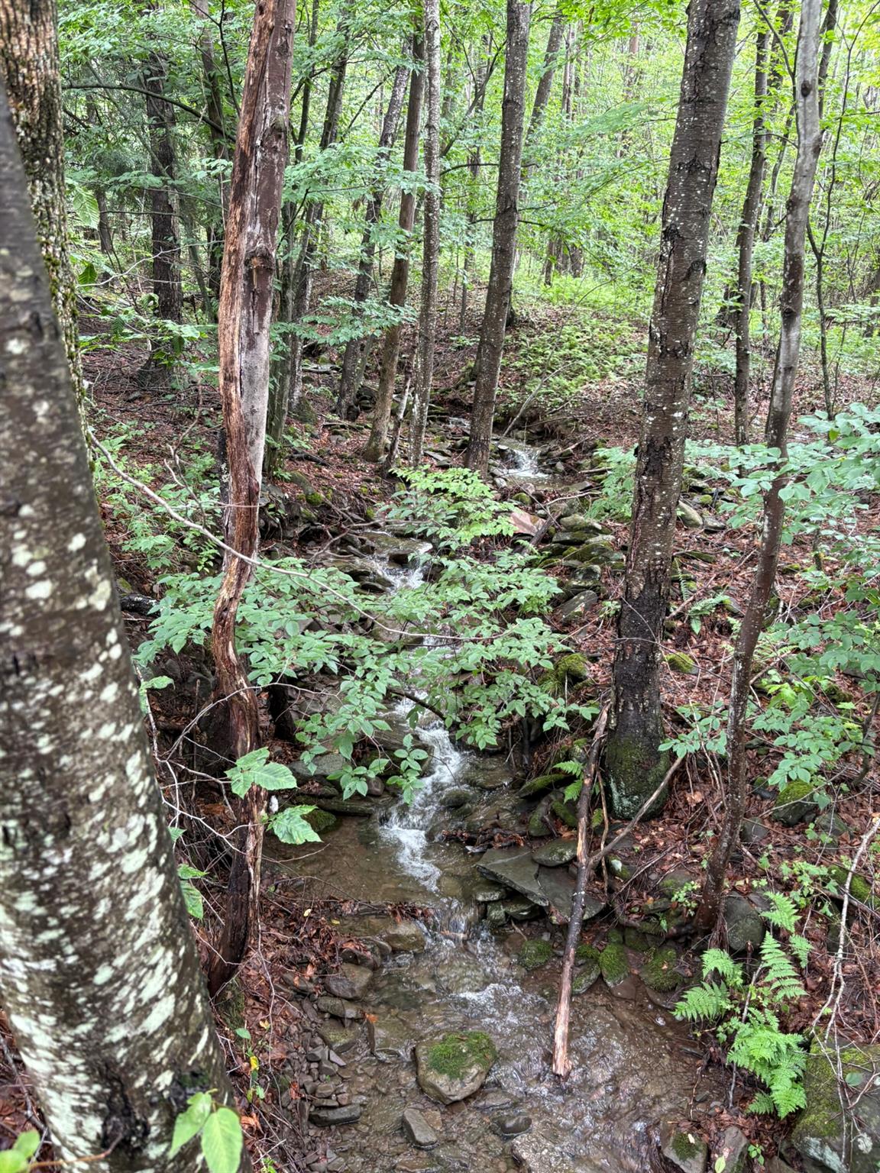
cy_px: 586
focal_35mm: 26
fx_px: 881
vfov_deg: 67.3
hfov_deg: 53.1
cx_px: 440
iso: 125
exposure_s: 1/72
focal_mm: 5.96
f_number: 1.6
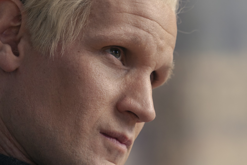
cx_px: 202
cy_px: 151
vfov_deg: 2.2
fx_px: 4343
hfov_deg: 3.3
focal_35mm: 633
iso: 200
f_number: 2.8
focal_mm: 200
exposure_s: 1/100
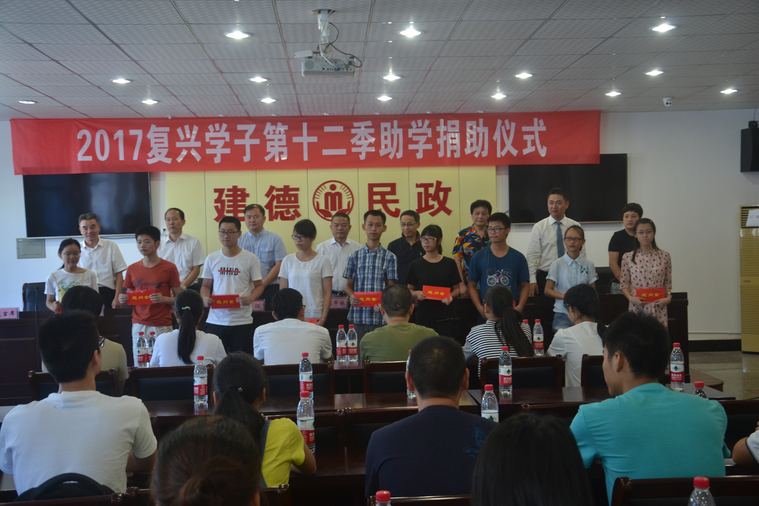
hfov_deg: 46.4
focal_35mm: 42
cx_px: 380
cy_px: 253
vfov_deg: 31.9
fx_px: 885
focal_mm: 28
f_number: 4
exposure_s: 1/30
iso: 400
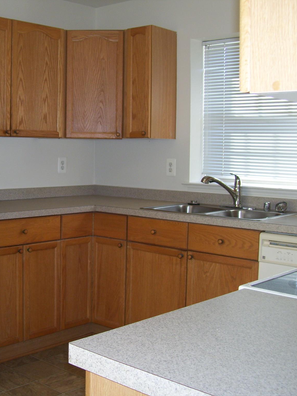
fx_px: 549
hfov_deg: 29.5
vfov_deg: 39.7
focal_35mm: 48
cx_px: 54
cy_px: 198
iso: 80
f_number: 2.7
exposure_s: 1/60
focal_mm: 6
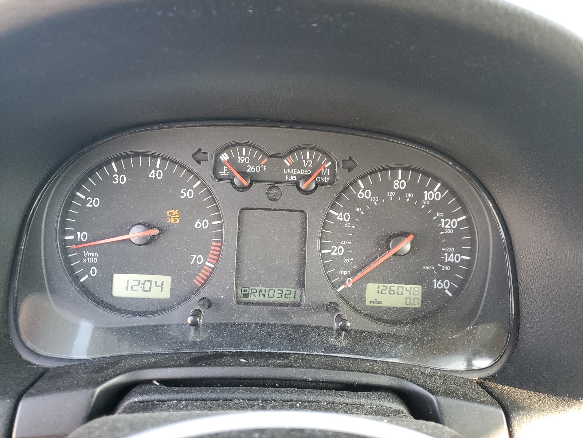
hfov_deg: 67.3
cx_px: 292
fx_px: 438
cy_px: 219
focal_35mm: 26
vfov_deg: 53.1
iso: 85
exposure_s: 1/60.2
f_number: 1.5
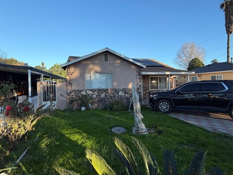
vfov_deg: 68.7
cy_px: 85
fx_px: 128
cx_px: 115
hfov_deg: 84.7
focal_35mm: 19
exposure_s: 1/502
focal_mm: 2.22
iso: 40
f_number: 2.2
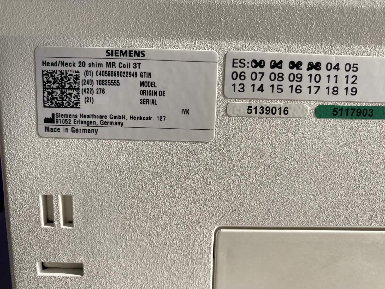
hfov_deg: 69.4
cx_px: 192
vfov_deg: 54.9
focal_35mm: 25
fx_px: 278
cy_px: 144
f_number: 1.8
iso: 32
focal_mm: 4.25
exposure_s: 1/1608
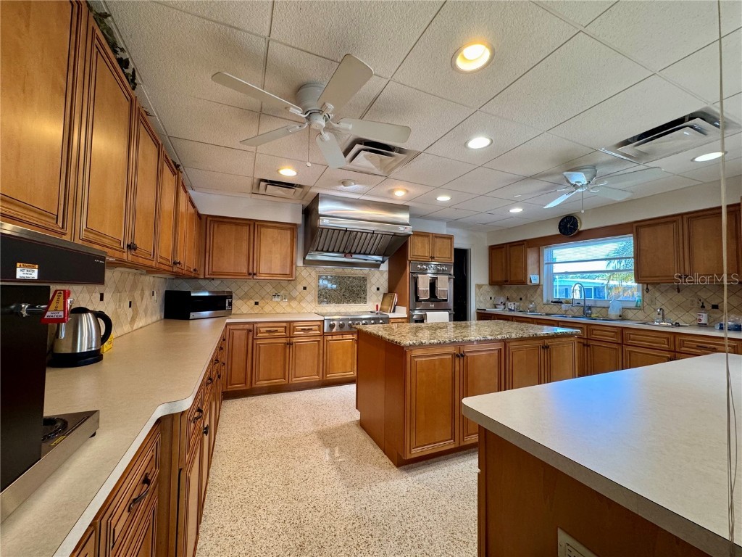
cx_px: 371
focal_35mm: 14
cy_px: 278
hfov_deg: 102.1
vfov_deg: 85.7
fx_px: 300
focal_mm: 2.22
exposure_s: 1/60
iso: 160
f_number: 2.2
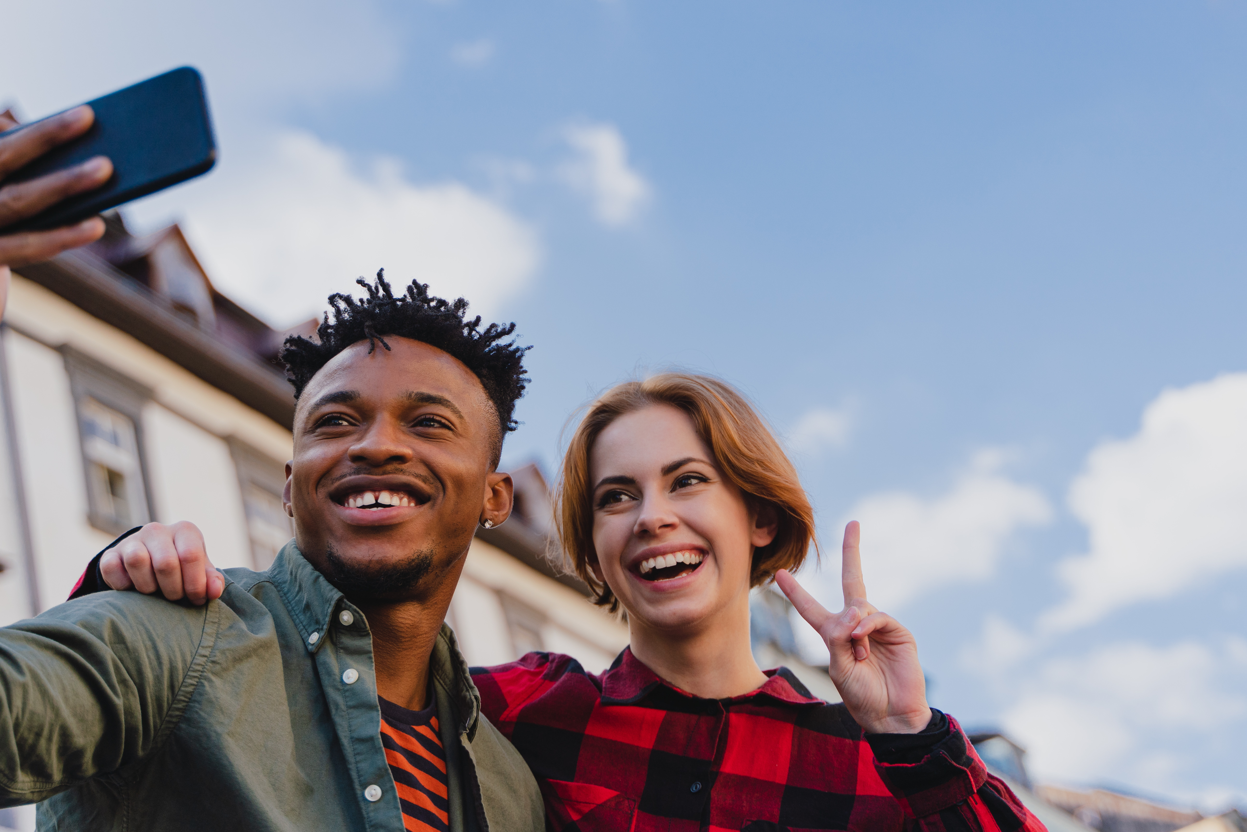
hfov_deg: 29.2
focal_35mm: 69
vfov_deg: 19.7
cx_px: 624
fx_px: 2390
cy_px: 416
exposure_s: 1/1000
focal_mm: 46
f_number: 2.8
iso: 100
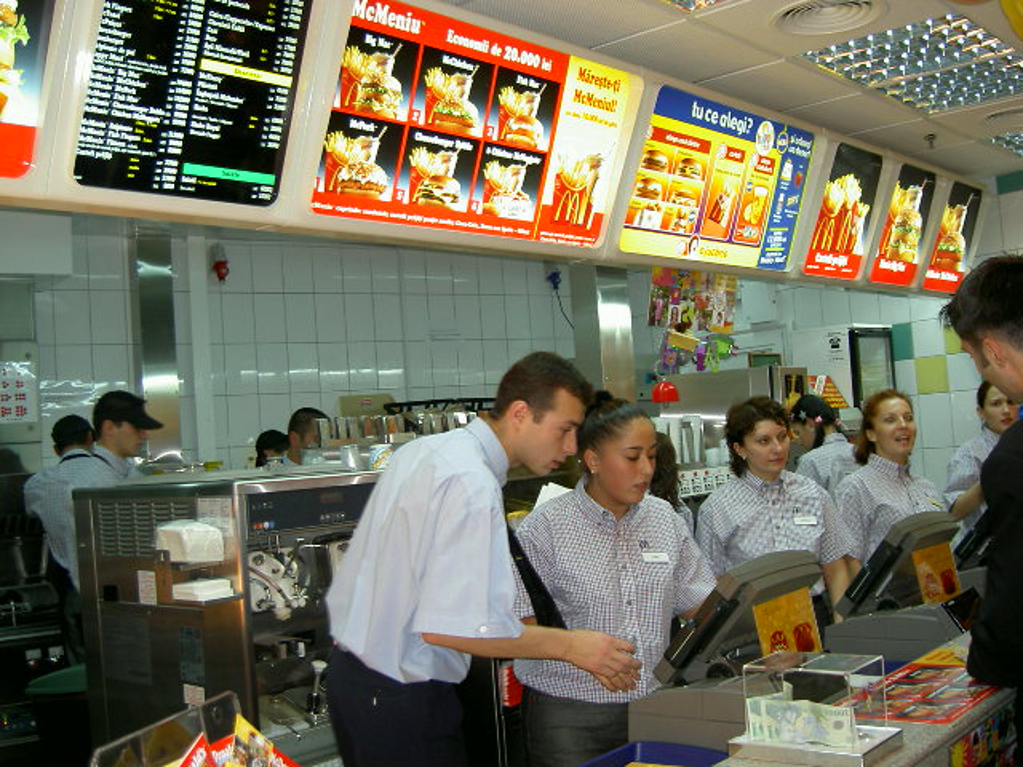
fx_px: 1153
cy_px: 384
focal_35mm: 39
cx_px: 512
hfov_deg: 47.9
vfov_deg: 36.8
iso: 100
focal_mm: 8
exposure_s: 1/59.5
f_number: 2.8
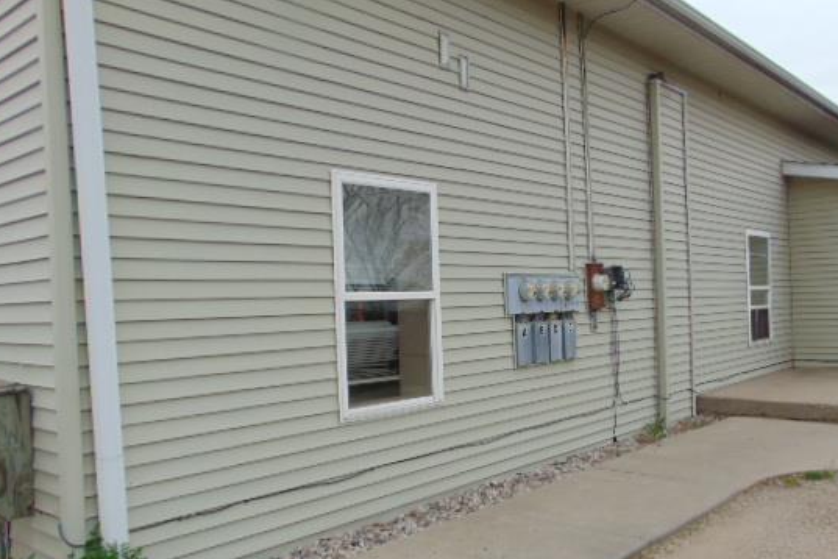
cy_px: 322
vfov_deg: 42.2
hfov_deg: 60.0
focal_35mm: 31
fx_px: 722
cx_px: 479
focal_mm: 4.5
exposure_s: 1/160
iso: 80
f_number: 7.7
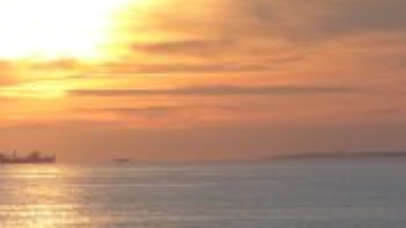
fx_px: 4026
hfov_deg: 5.8
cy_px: 121
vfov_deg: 3.2
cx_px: 42
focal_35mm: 374
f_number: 4.5
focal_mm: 21.8
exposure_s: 1/2000
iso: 400
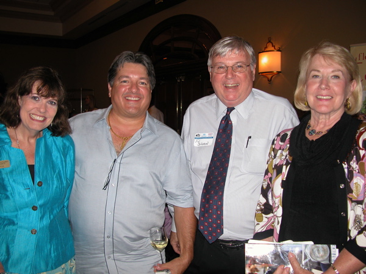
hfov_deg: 52.6
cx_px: 183
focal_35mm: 35
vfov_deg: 40.7
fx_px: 370
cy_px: 137
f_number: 2.8
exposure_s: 1/60
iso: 100
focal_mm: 8.9
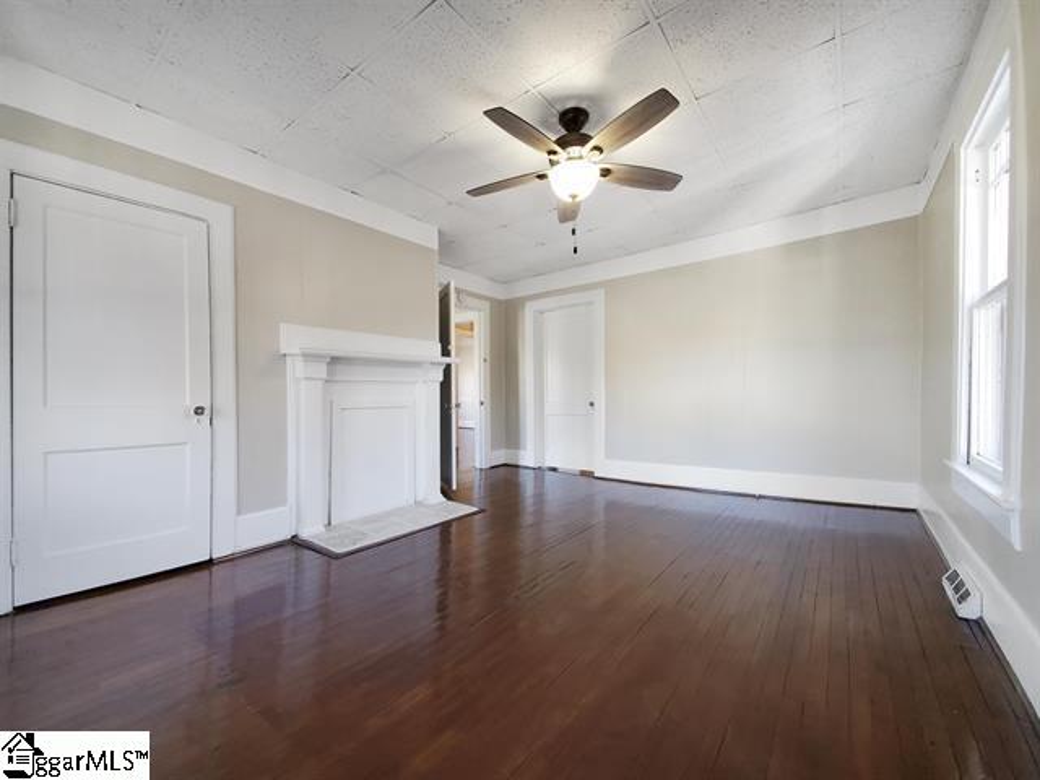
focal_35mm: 13
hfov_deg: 106.2
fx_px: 391
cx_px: 520
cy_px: 390
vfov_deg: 89.9
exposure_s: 1/60
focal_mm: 1.8
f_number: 2.2
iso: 400
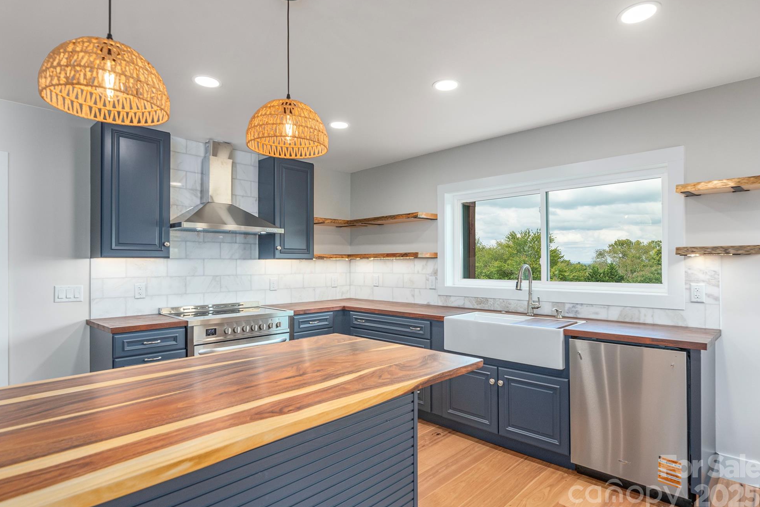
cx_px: 389
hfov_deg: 84.0
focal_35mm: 20
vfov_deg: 61.9
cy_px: 262
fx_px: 422
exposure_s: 1/100
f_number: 7.1
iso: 320
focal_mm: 19
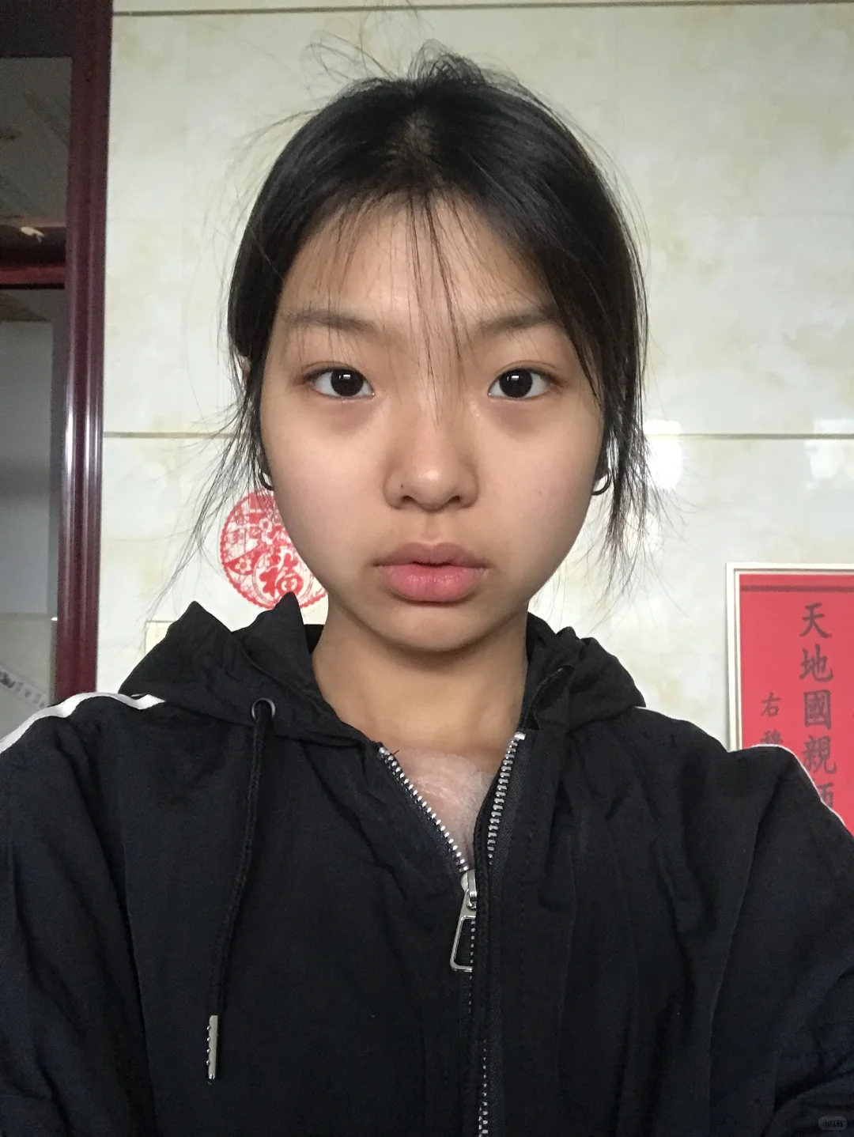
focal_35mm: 32
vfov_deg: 56.8
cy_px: 568
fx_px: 1052
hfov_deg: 44.2
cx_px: 427
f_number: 2.2
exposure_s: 1/33
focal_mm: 2.87
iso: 250
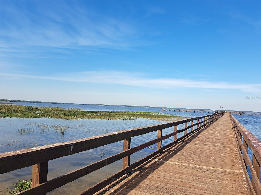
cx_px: 130
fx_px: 181
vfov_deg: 56.8
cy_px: 98
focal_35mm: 24
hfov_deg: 71.6
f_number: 1.8
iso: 50
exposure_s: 1/596
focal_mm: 5.23
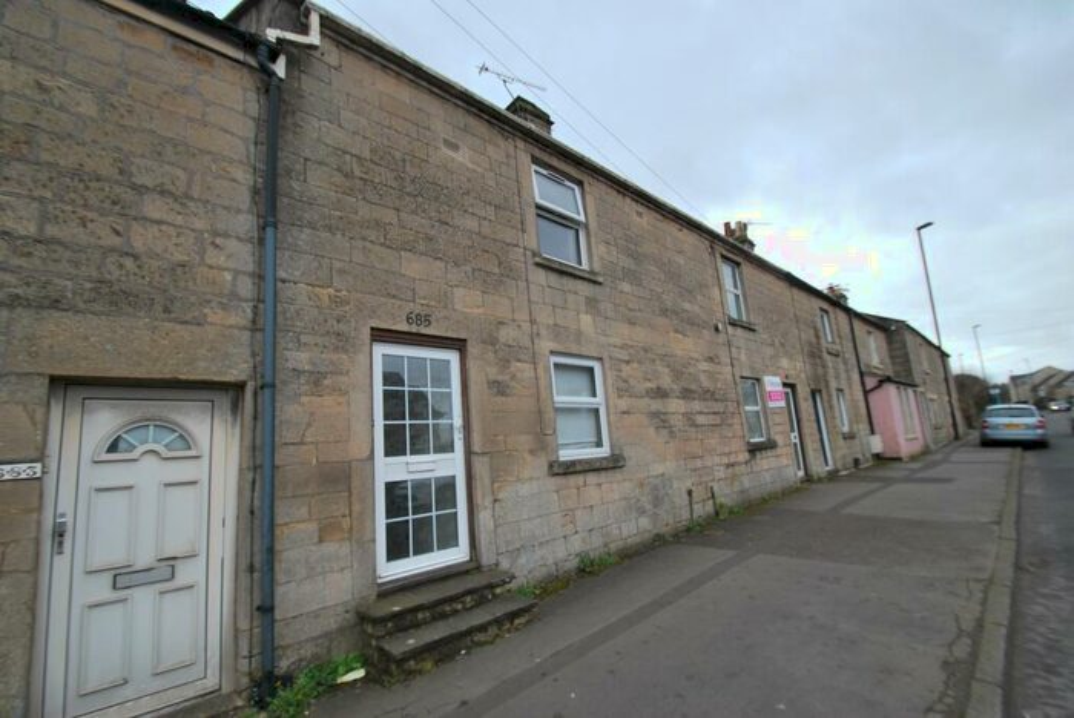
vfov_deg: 77.4
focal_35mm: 15
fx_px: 448
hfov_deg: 100.3
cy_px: 359
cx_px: 537
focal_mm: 10
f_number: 5.6
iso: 180
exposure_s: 1/125
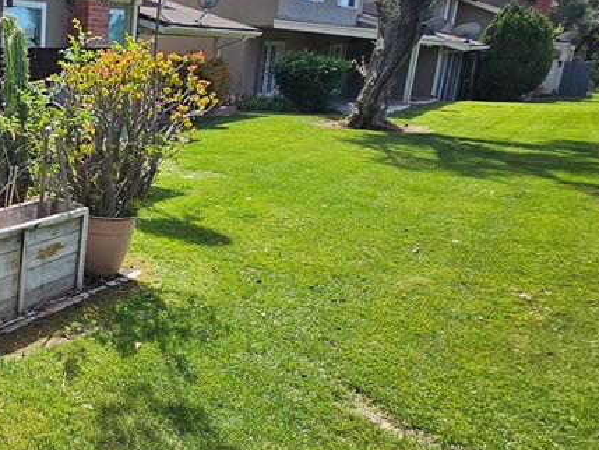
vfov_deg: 45.3
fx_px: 537
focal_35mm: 31
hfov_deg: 43.0
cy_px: 184
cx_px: -84
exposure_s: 1/1047
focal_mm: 2.2
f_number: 2.2
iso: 50
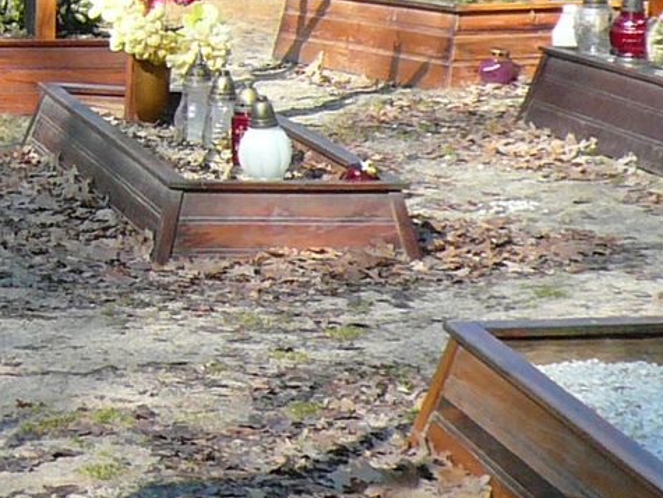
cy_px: 54
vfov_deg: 10.4
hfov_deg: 13.1
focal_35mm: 142
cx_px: -339
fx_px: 2722
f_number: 2.9
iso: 100
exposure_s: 1/500
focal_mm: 4.9
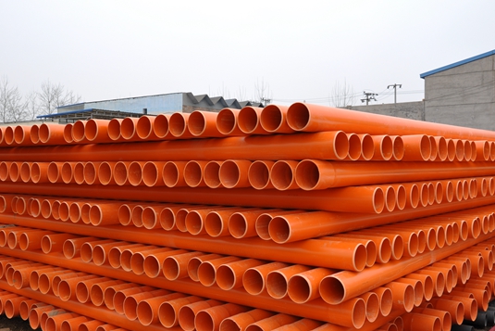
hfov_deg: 50.1
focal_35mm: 39
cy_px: 167
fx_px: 530
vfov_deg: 34.6
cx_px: 251
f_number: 10
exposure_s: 1/100
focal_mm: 25
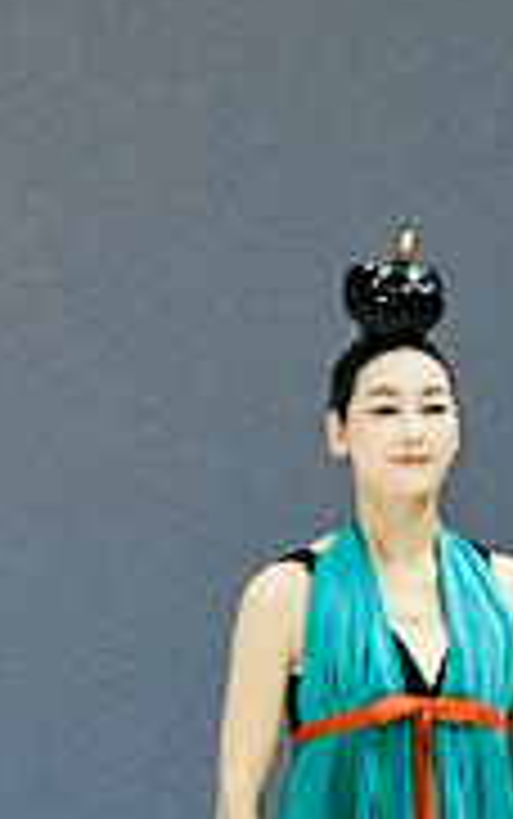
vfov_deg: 3.0
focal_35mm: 699
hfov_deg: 1.8
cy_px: 407
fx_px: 15612
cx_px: -2673
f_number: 7.1
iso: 1000
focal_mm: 40.7
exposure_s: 1/125
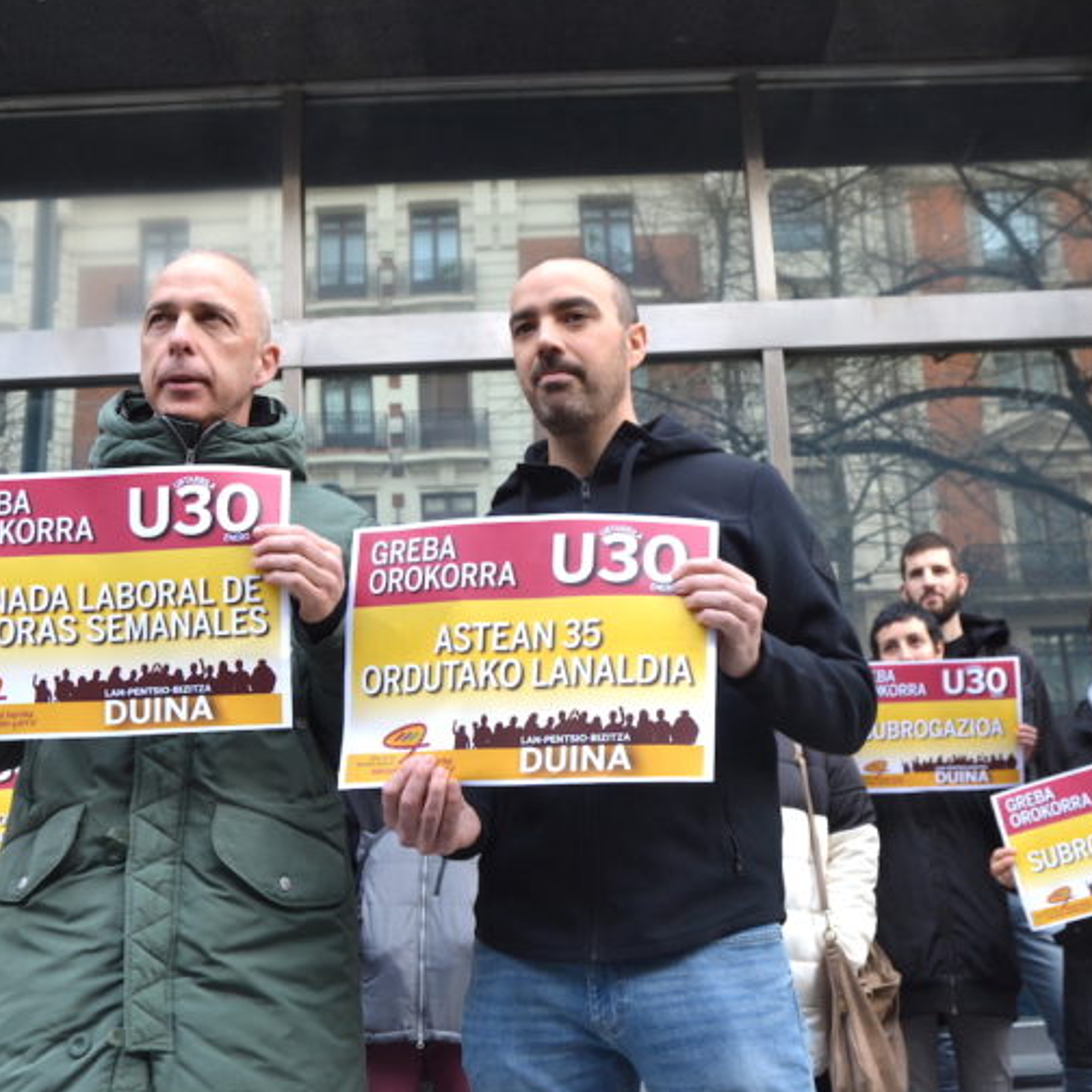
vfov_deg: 37.8
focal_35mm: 45
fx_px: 1593
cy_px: 544
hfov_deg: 37.8
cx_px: 583
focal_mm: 23
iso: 400
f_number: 5
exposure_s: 1/100
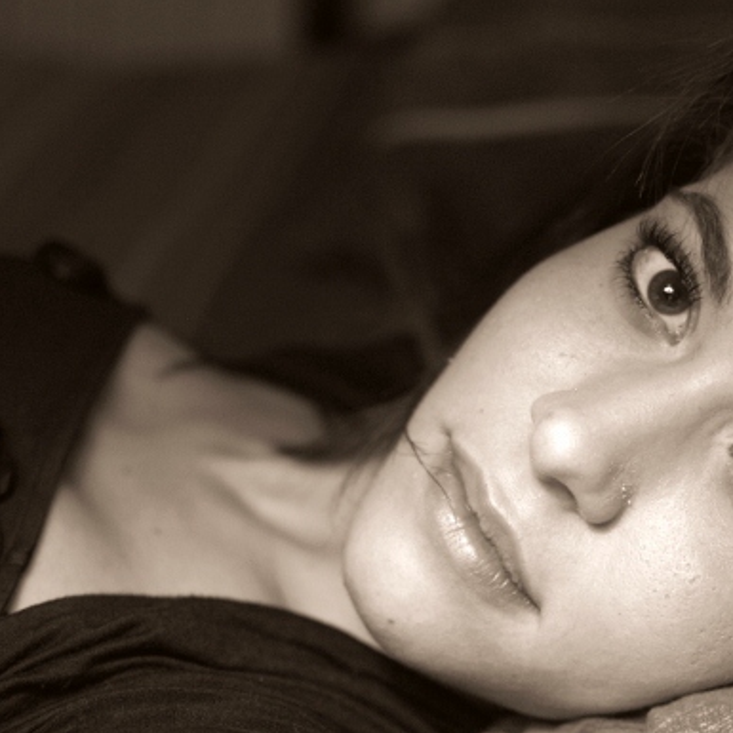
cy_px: 499
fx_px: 2225
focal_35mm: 93
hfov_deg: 18.7
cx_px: 440
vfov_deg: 18.6
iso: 360
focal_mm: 35
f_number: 1.8
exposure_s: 1/60
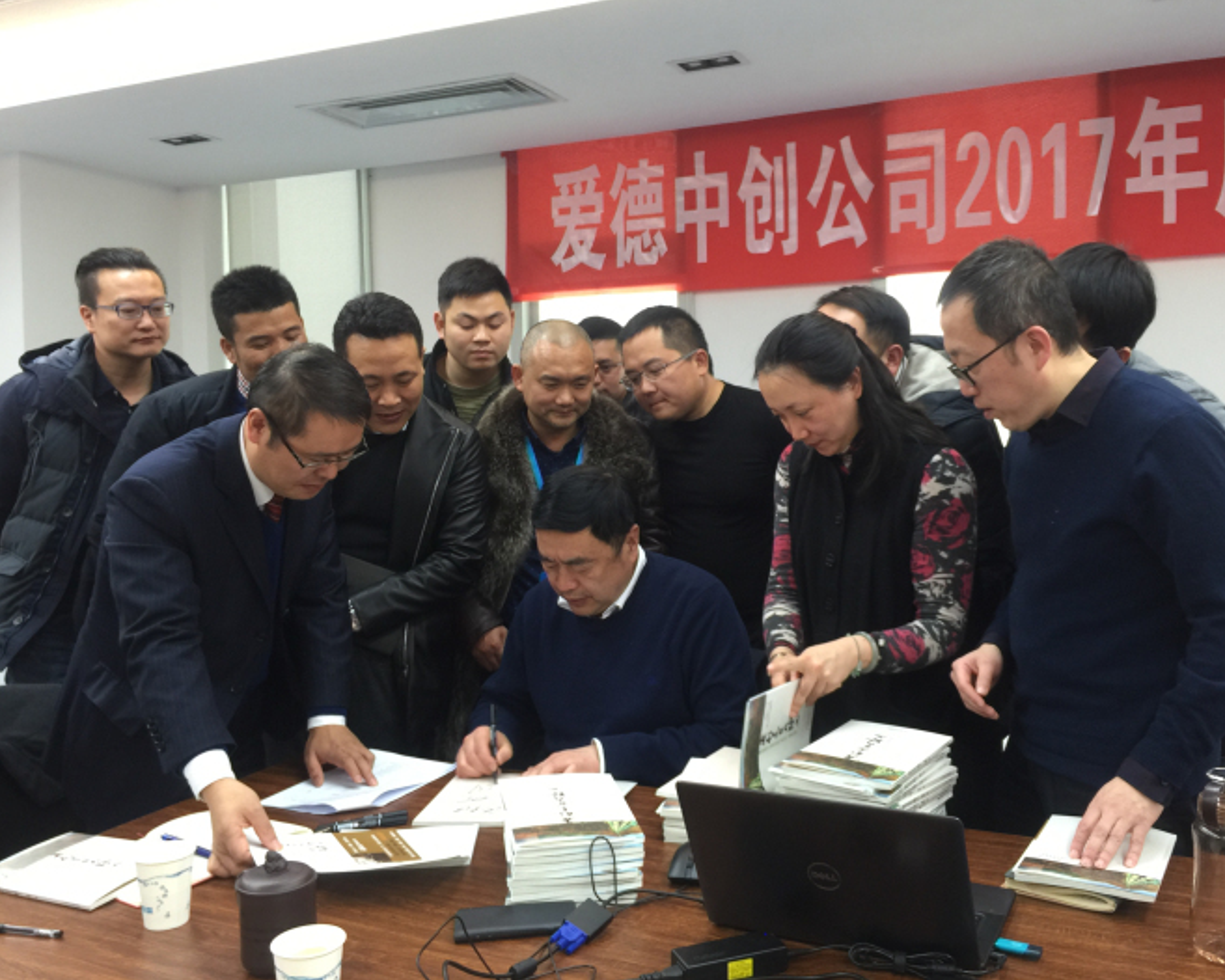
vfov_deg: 47.1
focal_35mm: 31
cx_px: 662
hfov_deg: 57.1
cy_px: 483
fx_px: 1124
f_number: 2.2
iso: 40
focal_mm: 4.15
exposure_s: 1/17
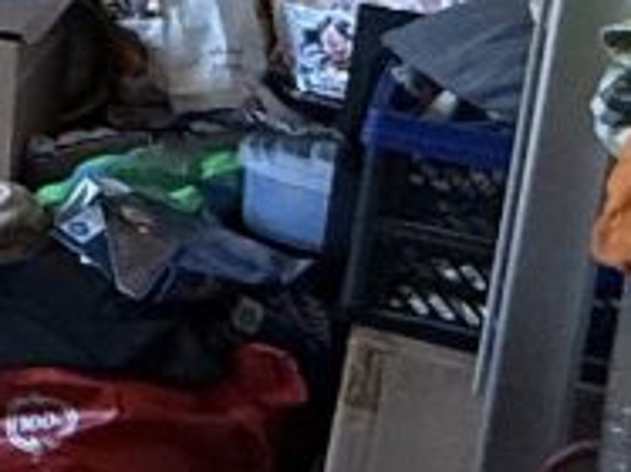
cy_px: -148
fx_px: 1913
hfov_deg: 12.8
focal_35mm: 105
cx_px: -1012
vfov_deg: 13.5
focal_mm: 2.22
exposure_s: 1/99
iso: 200
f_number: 2.2
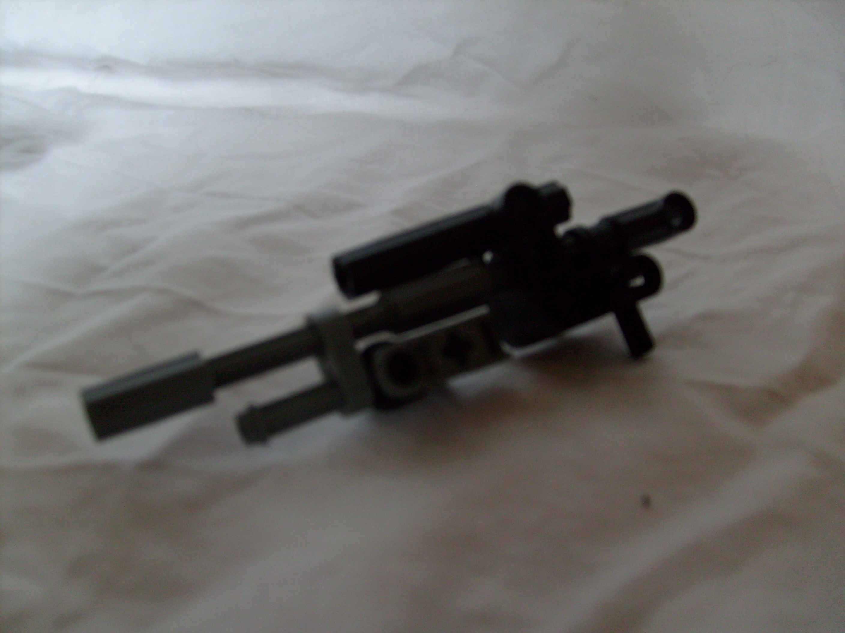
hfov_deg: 52.6
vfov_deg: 40.7
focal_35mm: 35
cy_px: 316
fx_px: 854
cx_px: 422
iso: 100
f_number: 2.8
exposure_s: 1/30
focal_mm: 5.8
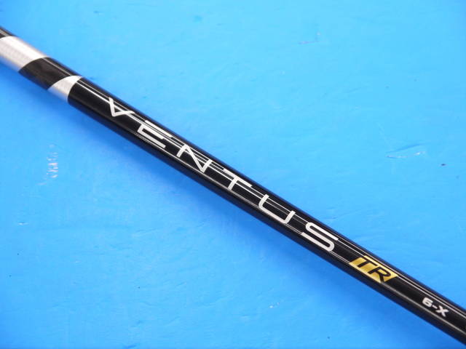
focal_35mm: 84
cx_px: 233
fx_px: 1131
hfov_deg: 23.3
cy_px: 174
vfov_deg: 17.6
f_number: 5.6
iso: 800
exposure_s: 1/80
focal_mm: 42
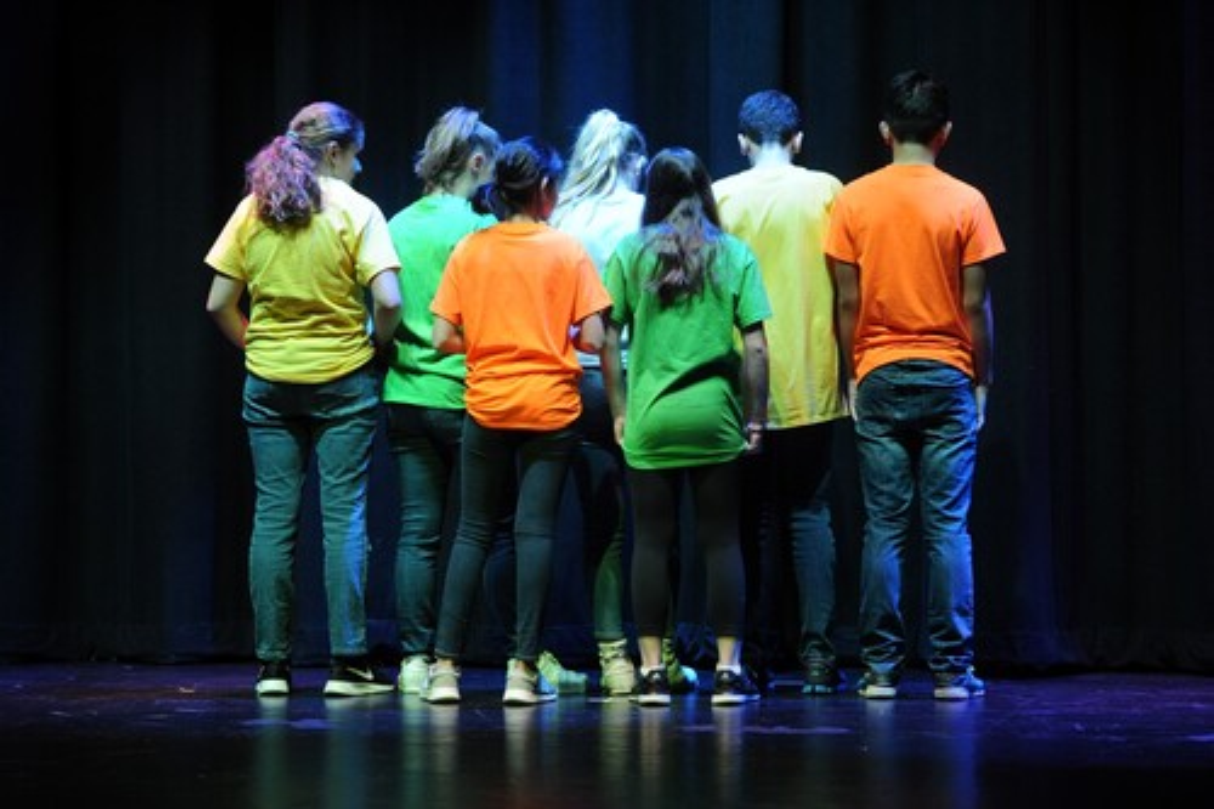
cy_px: 404
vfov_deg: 11.0
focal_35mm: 125
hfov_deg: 16.4
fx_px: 4214
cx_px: 607
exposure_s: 1/250
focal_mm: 125
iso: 3200
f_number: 4.5
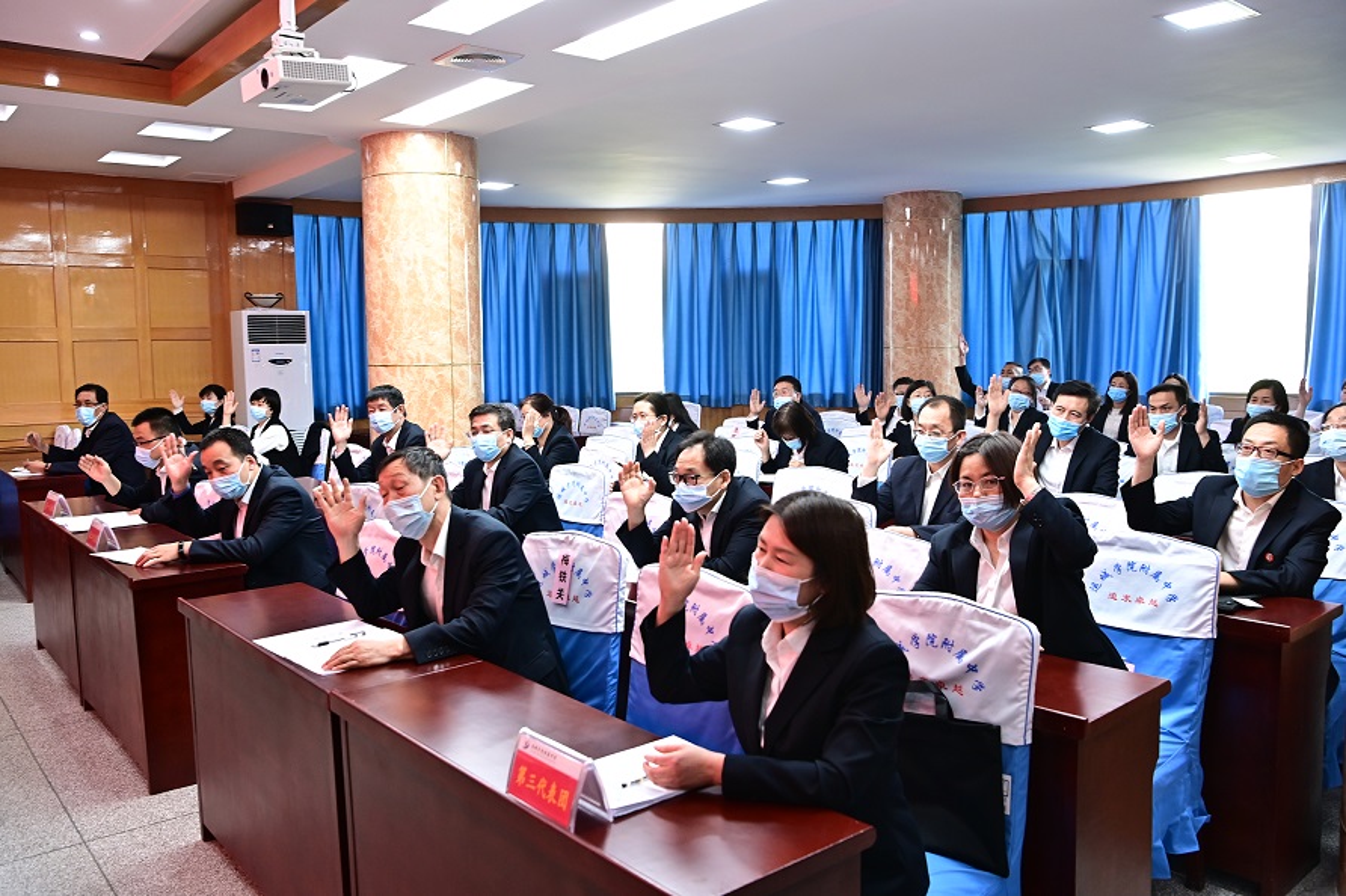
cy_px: 448
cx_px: 673
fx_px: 1084
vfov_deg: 44.9
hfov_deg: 63.7
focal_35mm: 29
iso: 1600
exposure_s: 1/60
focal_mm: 29
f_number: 5.6
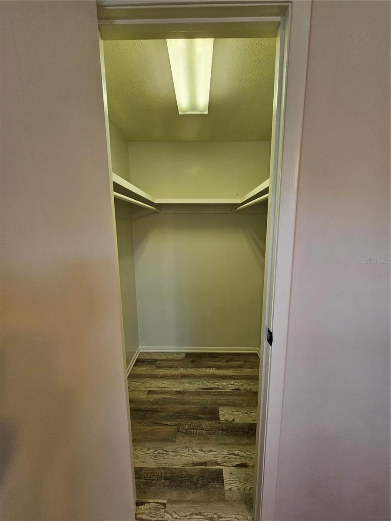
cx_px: 196
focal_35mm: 13
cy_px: 260
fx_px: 196
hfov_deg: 89.9
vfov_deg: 106.2
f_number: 2.2
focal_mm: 2.2
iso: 100
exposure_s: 1/60
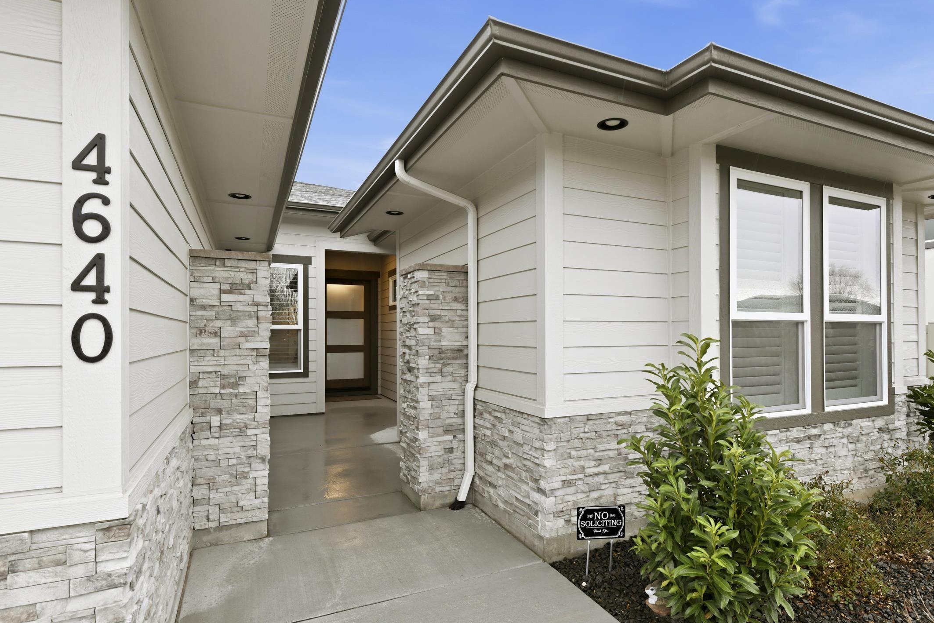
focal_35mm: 20
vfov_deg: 61.9
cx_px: 514
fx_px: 519
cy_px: 336
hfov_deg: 83.7
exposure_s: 1/60
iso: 1000
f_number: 8
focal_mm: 17
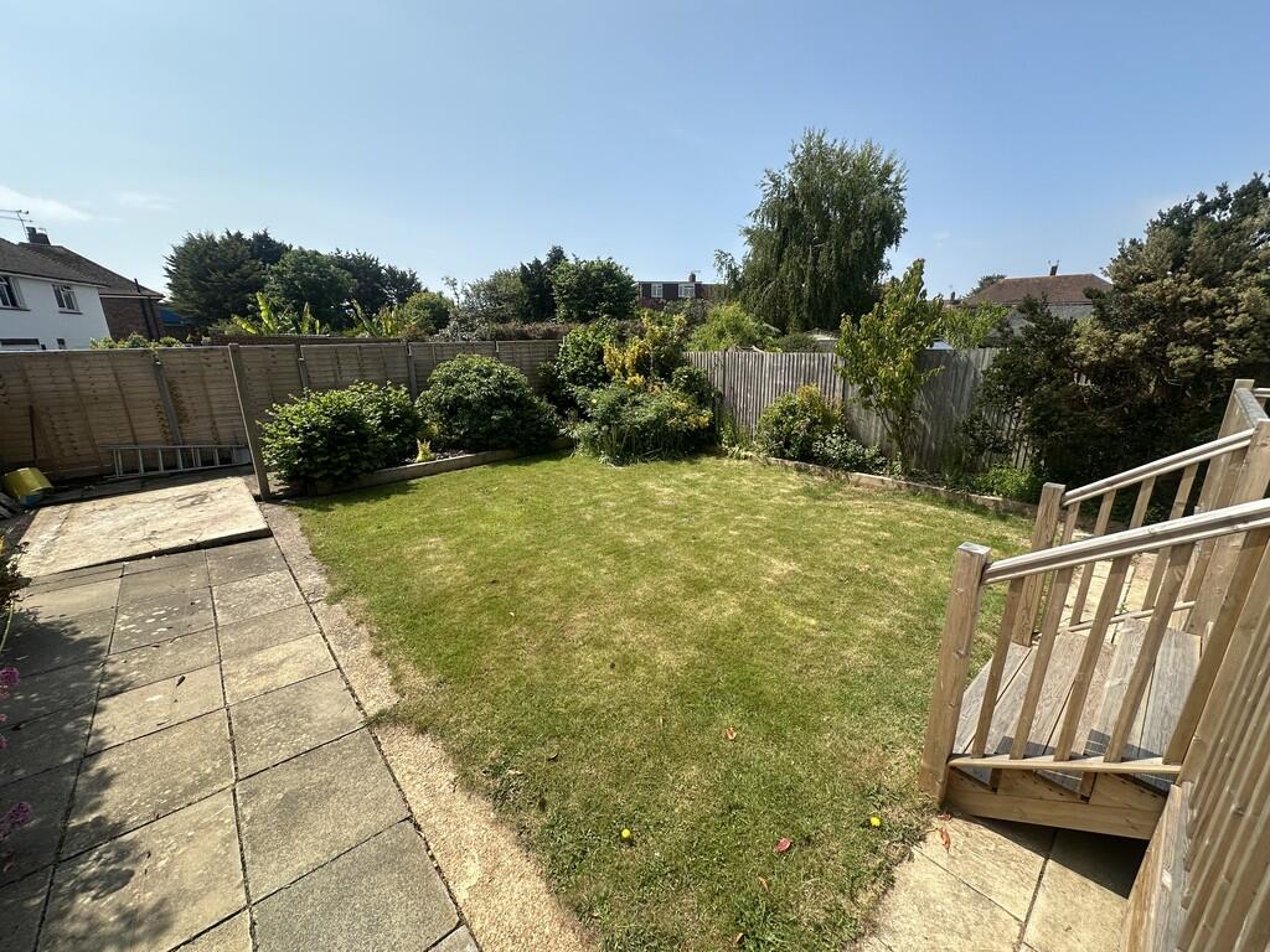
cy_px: 476
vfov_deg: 85.7
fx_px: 514
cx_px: 635
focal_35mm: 14
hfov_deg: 102.1
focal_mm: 2.22
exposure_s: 1/1276
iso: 40
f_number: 2.2
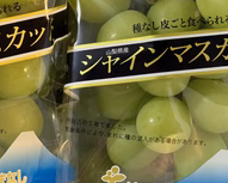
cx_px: 78
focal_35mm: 98
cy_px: 38
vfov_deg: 15.6
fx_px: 662
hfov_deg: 19.5
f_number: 1.78
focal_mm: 6.76
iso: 320
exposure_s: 1/33
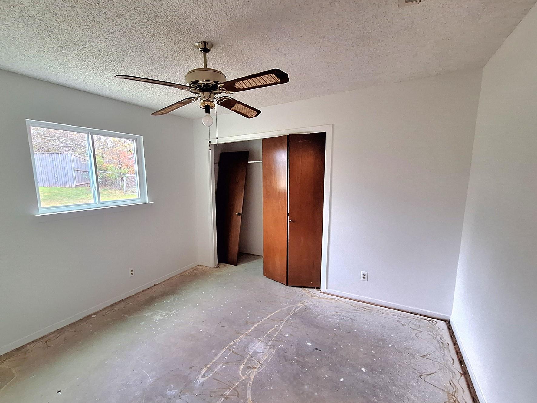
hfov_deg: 97.9
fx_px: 233
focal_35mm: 15
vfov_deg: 81.7
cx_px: 242
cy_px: 212
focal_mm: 1.74
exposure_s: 1/40
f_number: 2.2
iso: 200
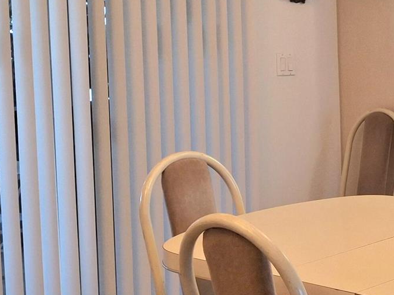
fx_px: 865
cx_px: 469
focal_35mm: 76
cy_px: 105
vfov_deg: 19.3
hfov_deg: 23.5
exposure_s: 1/60.2
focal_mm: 4.69
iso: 125
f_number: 1.8
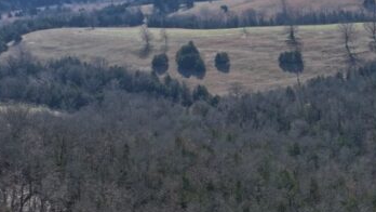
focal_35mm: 77
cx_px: 407
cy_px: 154
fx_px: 768
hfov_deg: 25.6
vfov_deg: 15.6
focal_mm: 12.29
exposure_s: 1/5000
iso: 380
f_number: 2.8
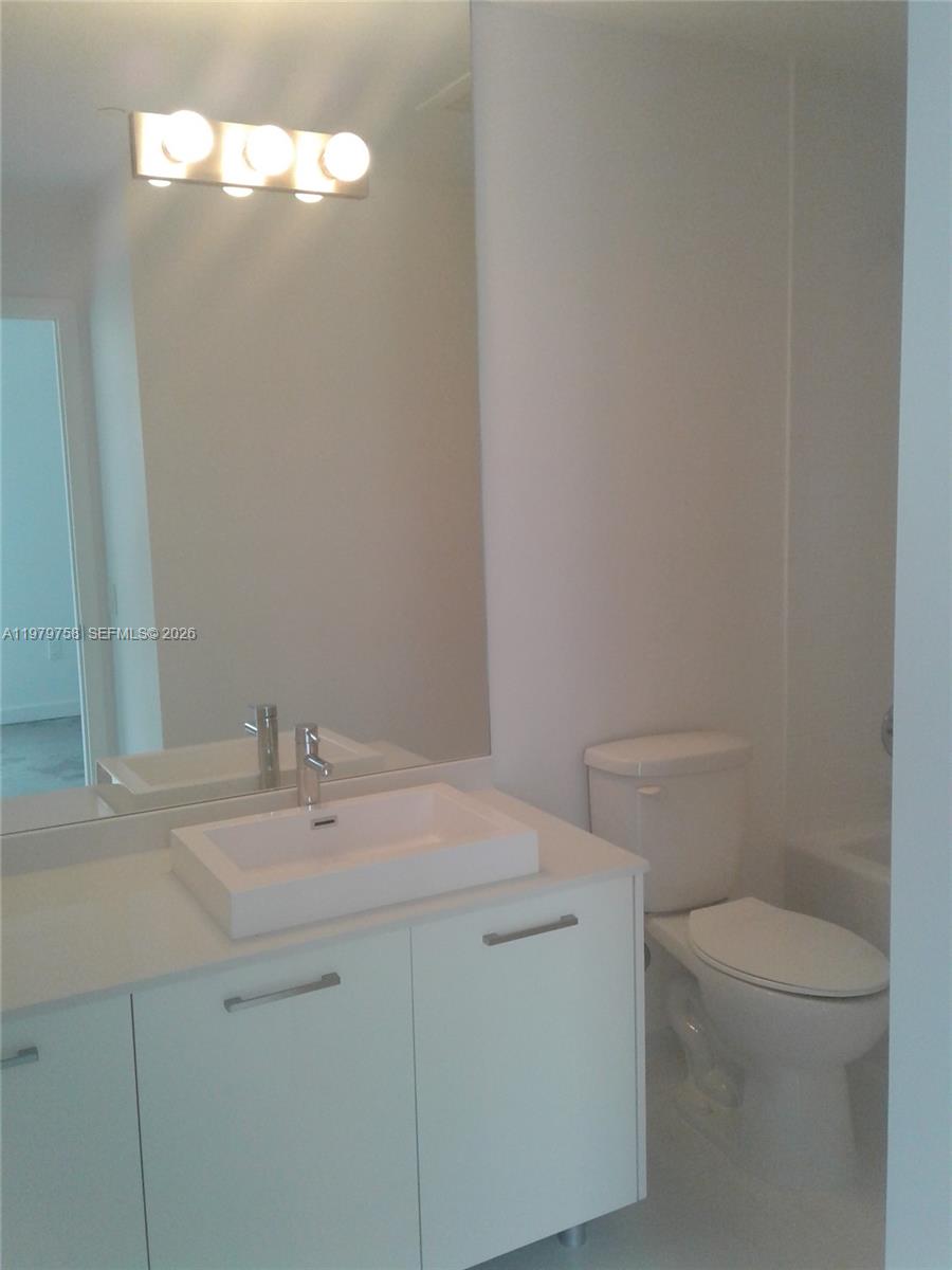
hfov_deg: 42.9
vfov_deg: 55.4
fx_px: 1210
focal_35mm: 33
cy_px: 635
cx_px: 476
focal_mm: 3.3
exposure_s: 1/33
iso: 50
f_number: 2.2
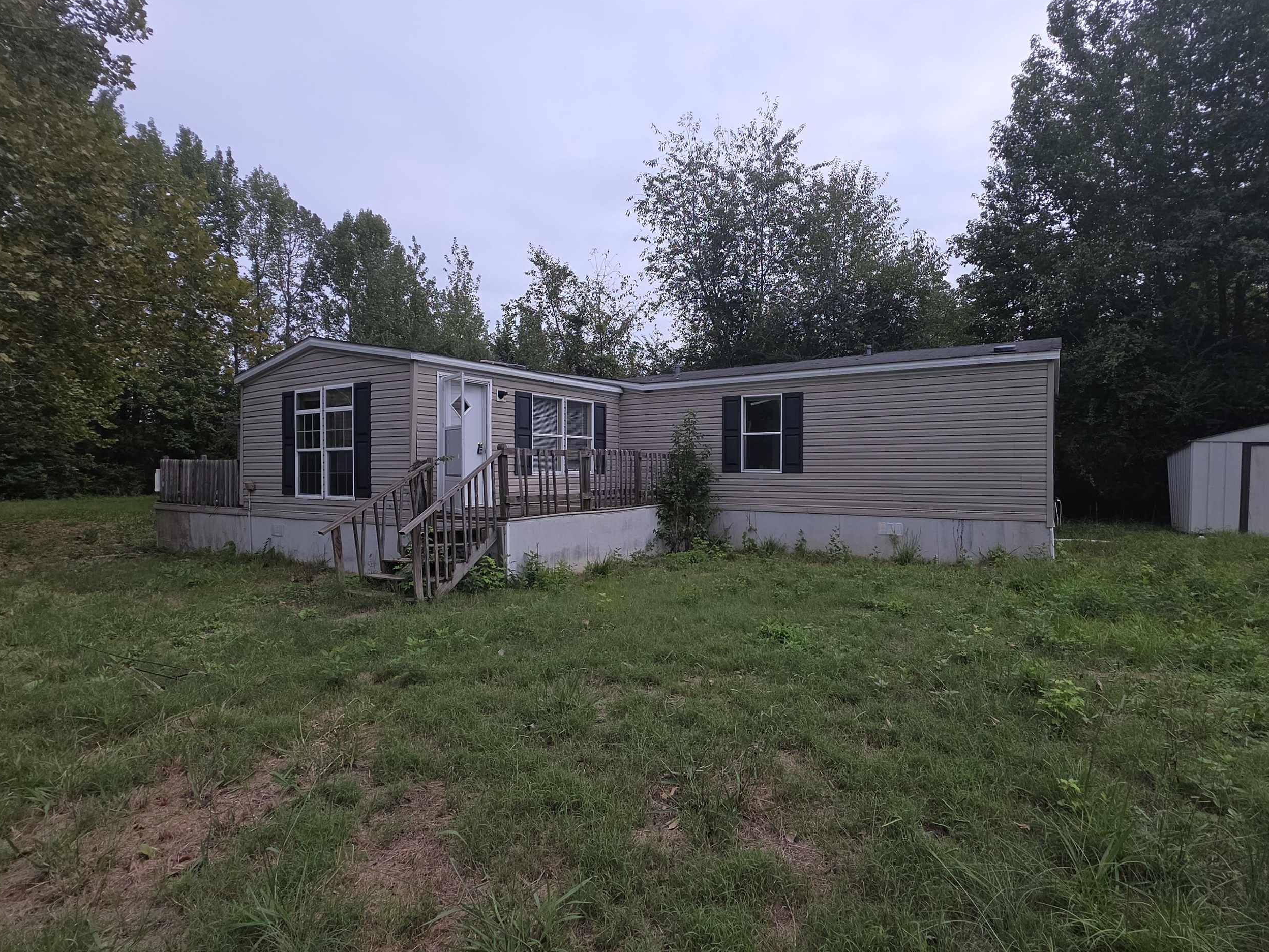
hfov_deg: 94.3
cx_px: 685
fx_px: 587
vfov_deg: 78.1
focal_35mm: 16
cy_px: 473
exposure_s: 1/973
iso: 20
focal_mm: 2.2
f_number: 1.9
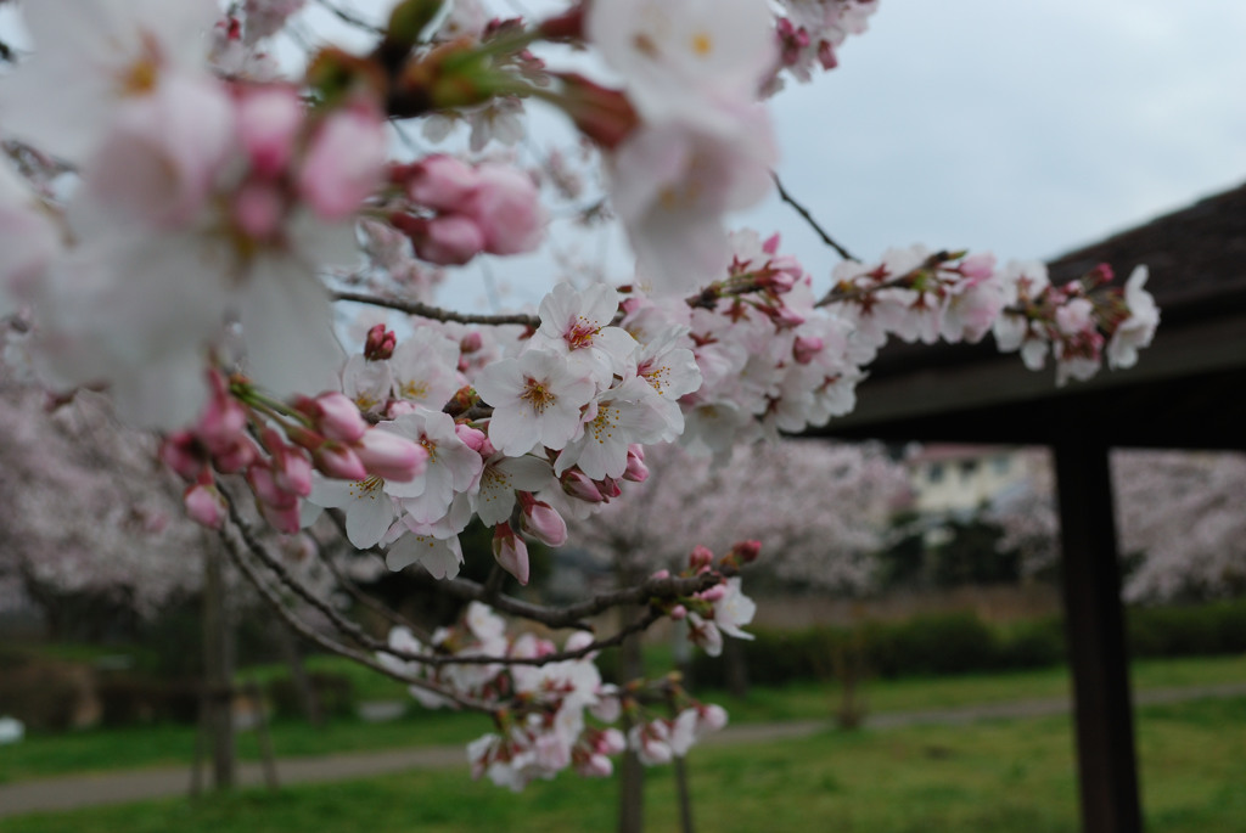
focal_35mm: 48
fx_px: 1663
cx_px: 623
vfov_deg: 28.1
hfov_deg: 41.1
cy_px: 416
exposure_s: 1/250
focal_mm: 32
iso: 200
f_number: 8
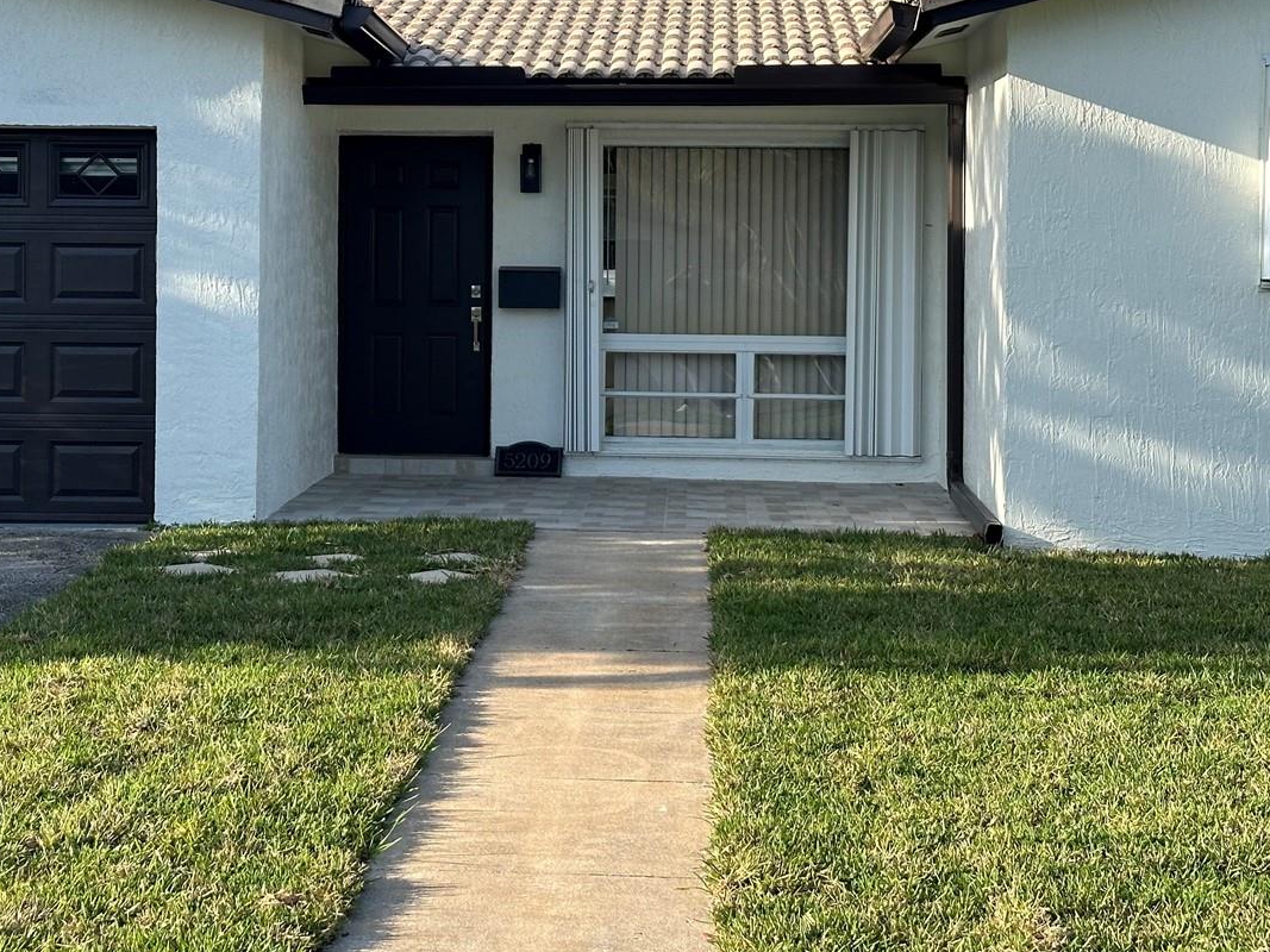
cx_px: 536
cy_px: 317
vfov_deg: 20.4
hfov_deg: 27.0
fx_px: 2641
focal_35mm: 72
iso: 64
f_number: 1.78
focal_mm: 6.86
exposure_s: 1/1721
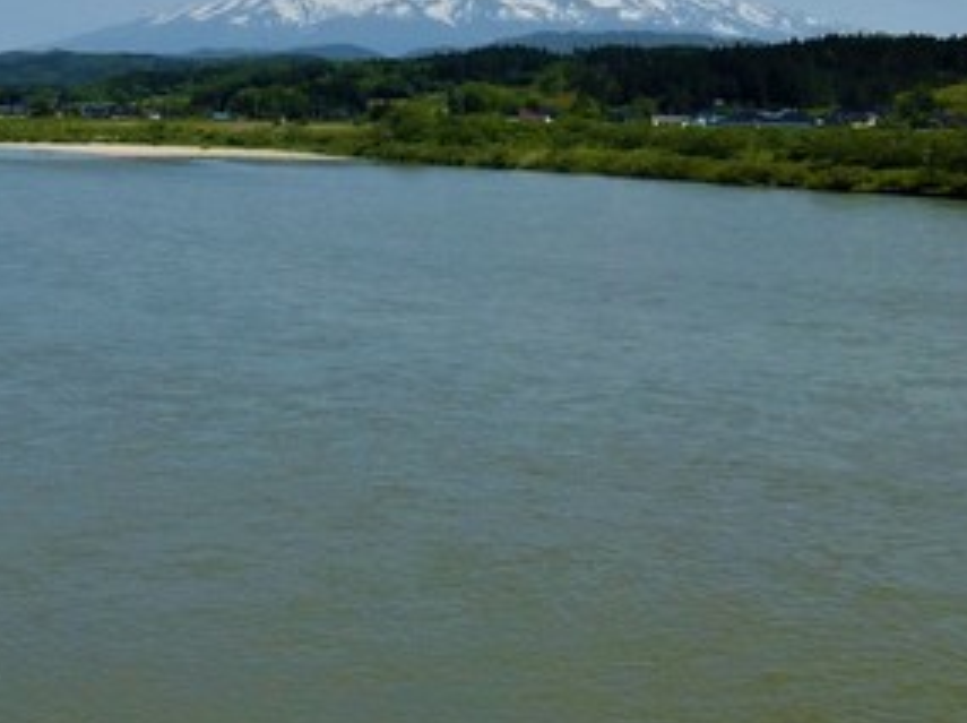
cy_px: 222
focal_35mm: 79
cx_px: 411
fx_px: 2204
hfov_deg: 24.7
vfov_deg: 18.6
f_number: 4
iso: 100
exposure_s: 1/1300
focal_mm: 8.6
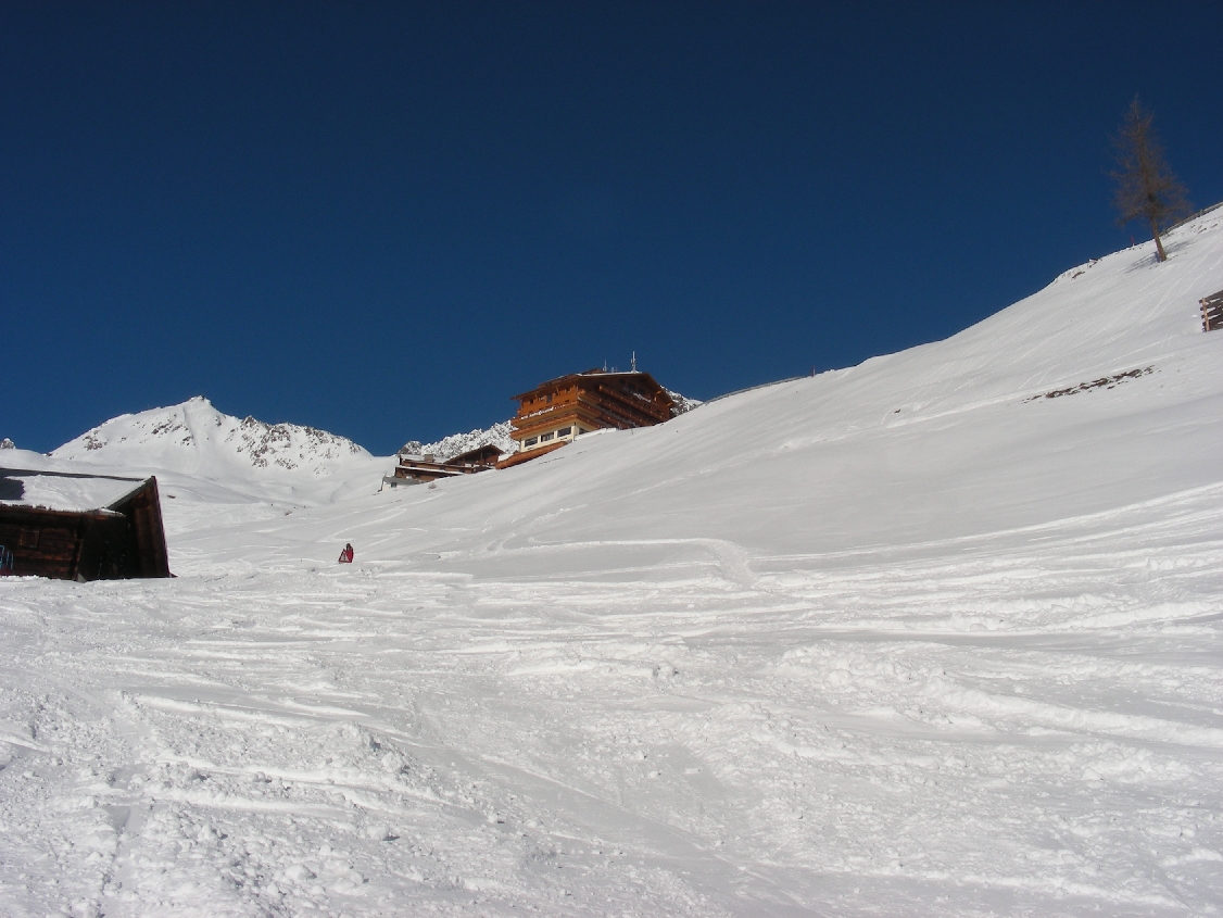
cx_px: 612
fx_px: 1343
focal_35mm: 38
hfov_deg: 49.0
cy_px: 459
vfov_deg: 37.7
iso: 50
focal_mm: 6.3
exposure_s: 1/604
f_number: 6.8
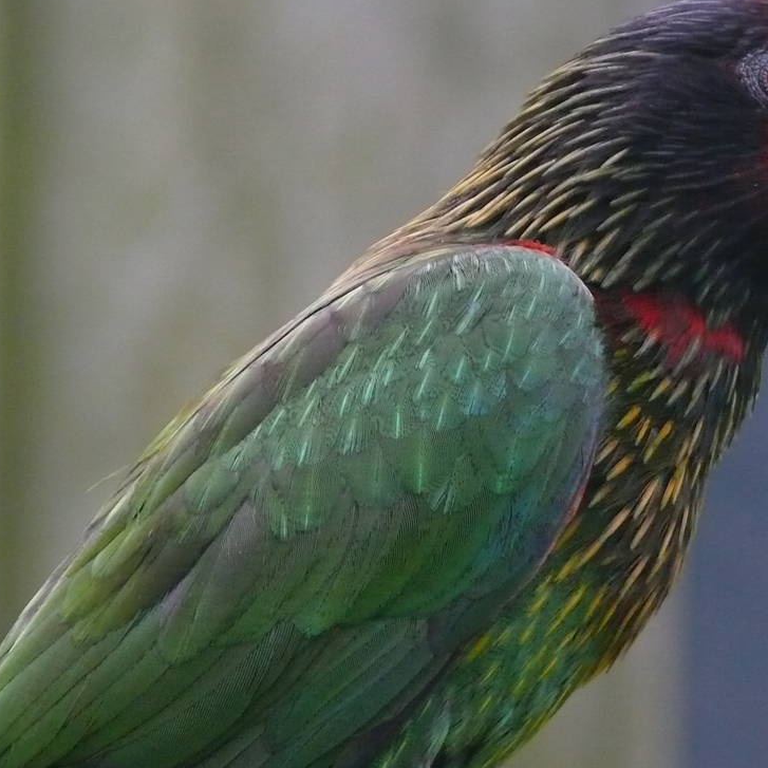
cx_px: 430
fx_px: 16843
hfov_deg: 2.6
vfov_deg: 2.6
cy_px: 388
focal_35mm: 671
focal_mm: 72.9
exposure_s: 1/60
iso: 400
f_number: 3.6
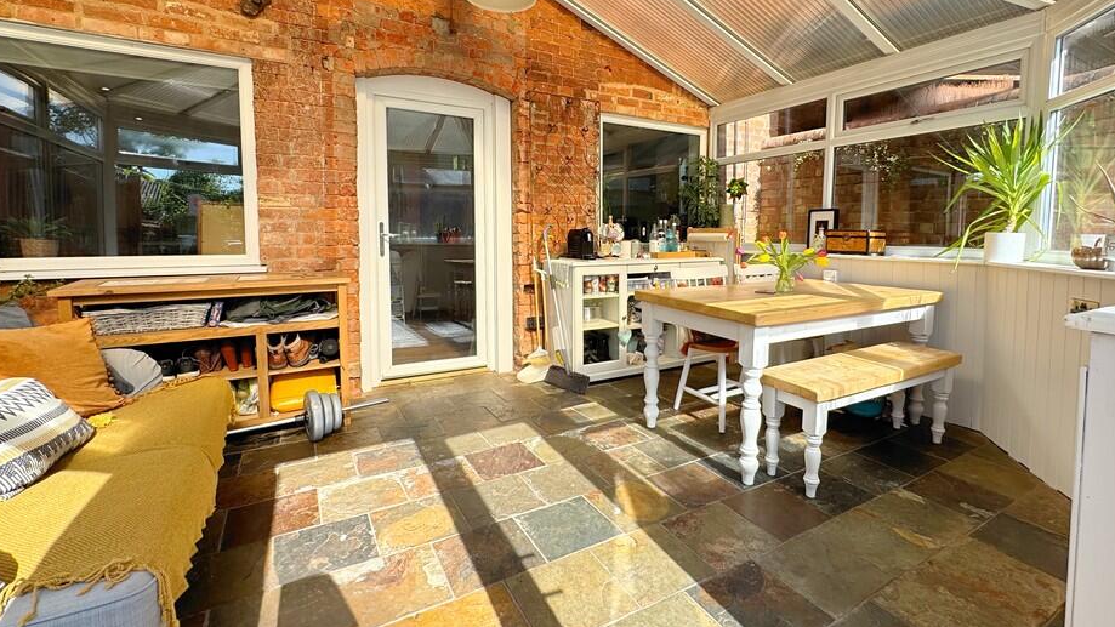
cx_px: 590
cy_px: 262
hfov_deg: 95.8
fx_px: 503
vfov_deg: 63.5
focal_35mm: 17
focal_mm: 2.22
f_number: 2.2
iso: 40
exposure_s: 1/600
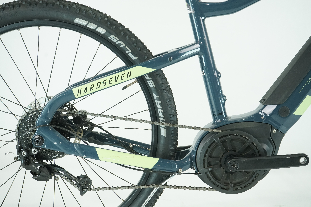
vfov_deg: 25.5
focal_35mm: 53
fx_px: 458
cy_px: 104
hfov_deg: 37.5
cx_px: 156
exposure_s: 1/200
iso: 2500
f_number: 6.3
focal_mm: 53
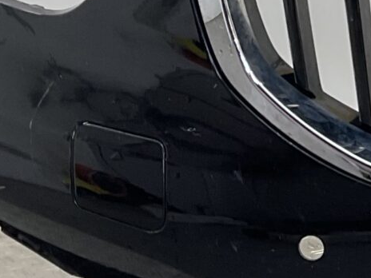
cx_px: 740
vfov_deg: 9.2
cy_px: 4
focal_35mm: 160
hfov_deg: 11.2
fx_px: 1715
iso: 16
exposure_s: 1/120
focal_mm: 3
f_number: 1.8
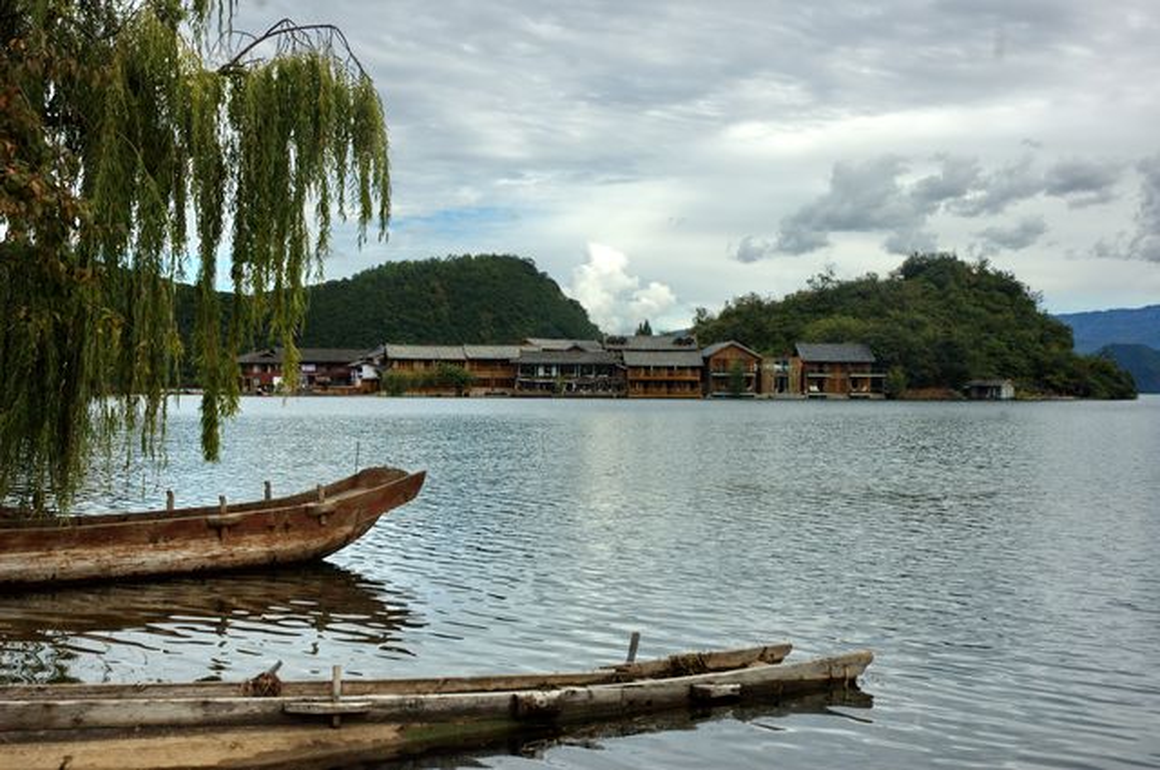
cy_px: 385
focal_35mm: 52
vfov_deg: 25.7
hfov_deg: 37.9
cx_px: 580
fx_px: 1690
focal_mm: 35
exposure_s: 1/500
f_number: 8
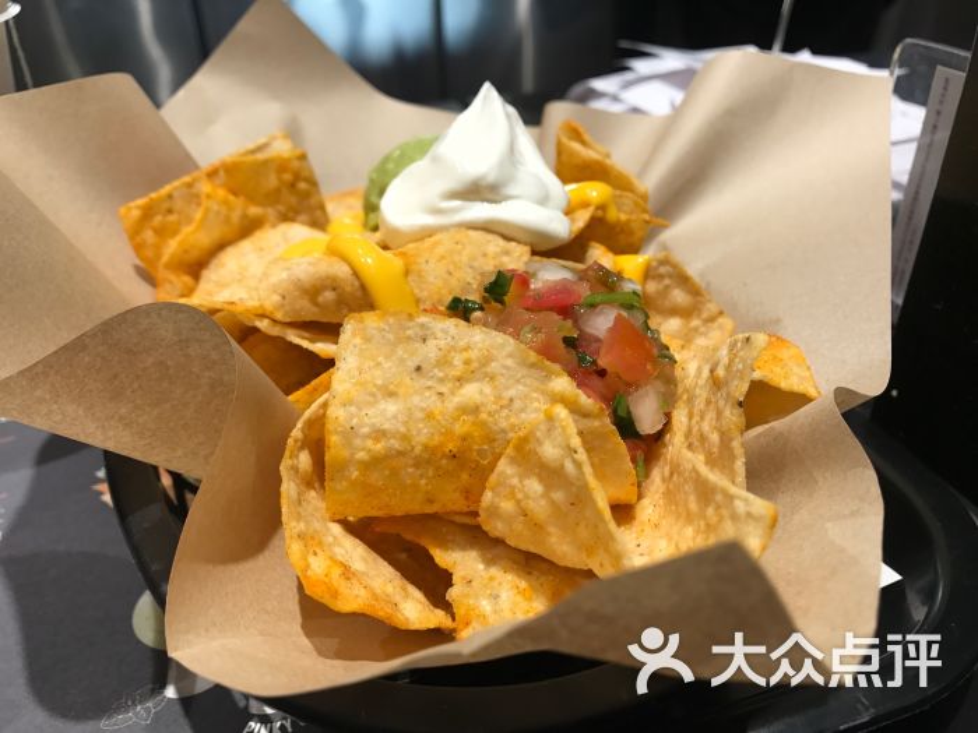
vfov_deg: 49.7
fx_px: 791
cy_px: 366
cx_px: 489
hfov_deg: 63.4
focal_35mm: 28
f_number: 1.8
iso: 25
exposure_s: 1/50
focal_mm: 3.99
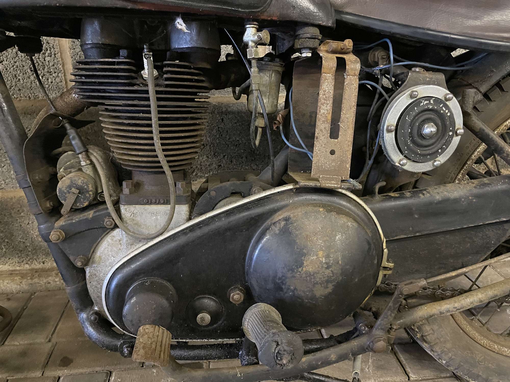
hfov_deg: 67.3
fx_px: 383
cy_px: 191
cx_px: 255
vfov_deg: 53.1
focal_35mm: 26
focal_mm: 4.2
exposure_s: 1/25
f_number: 1.6
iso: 800
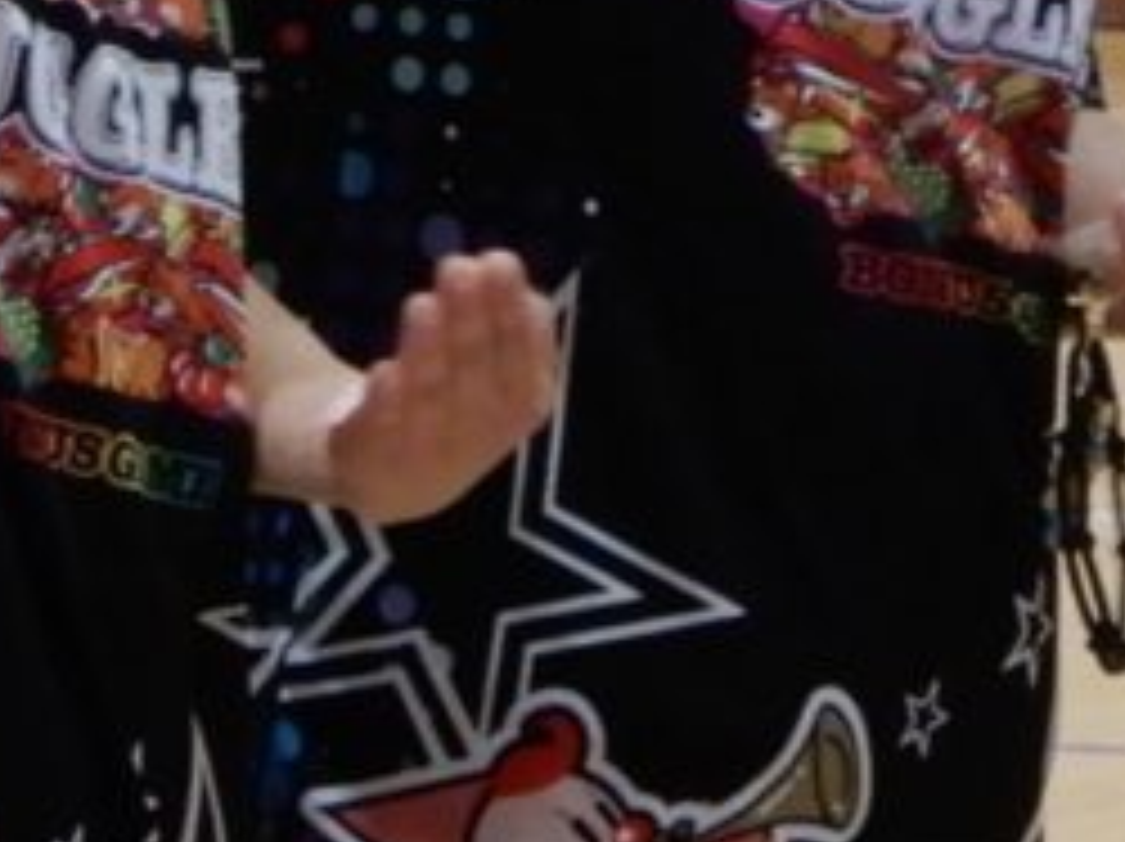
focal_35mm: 493
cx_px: 940
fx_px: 16007
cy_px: -608
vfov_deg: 3.0
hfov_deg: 4.0
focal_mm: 13.7
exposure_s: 1/30
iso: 400
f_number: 4.5
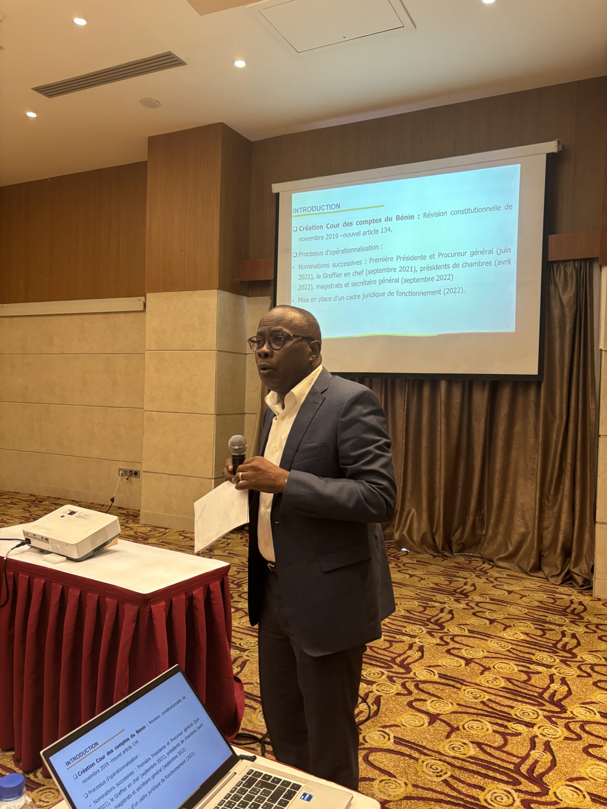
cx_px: 304
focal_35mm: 26
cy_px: 404
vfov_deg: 67.3
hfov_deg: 53.1
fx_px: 608
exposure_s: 1/50
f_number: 1.6
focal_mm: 5.96
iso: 200
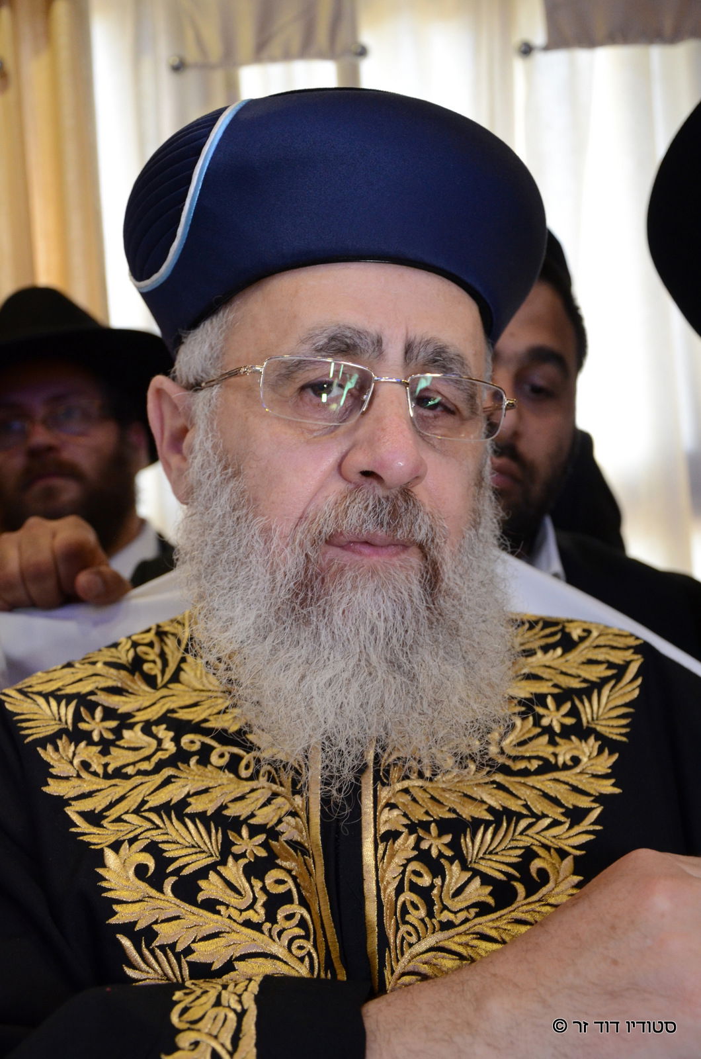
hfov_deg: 28.0
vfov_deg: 41.2
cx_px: 350
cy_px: 530
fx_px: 1408
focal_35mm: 48
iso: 1600
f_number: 4.2
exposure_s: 1/100
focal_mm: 32
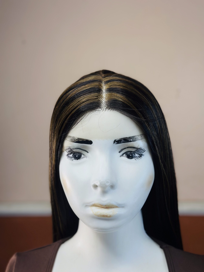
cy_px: 136
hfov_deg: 30.3
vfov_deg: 39.7
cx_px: 102
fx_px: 377
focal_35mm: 48
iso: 80
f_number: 1.78
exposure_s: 1/615
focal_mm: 6.86
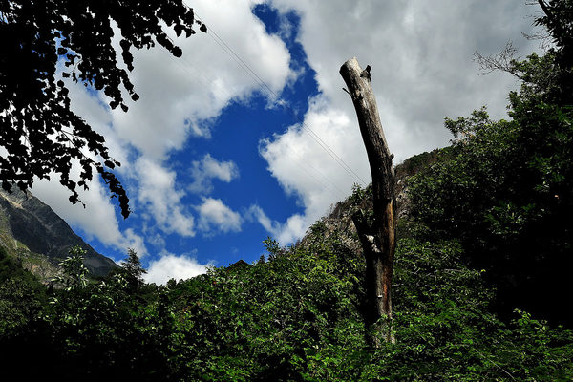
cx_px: 286
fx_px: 716
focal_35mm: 45
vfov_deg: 29.9
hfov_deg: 43.6
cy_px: 191
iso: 200
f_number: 11
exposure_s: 1/400
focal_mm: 45
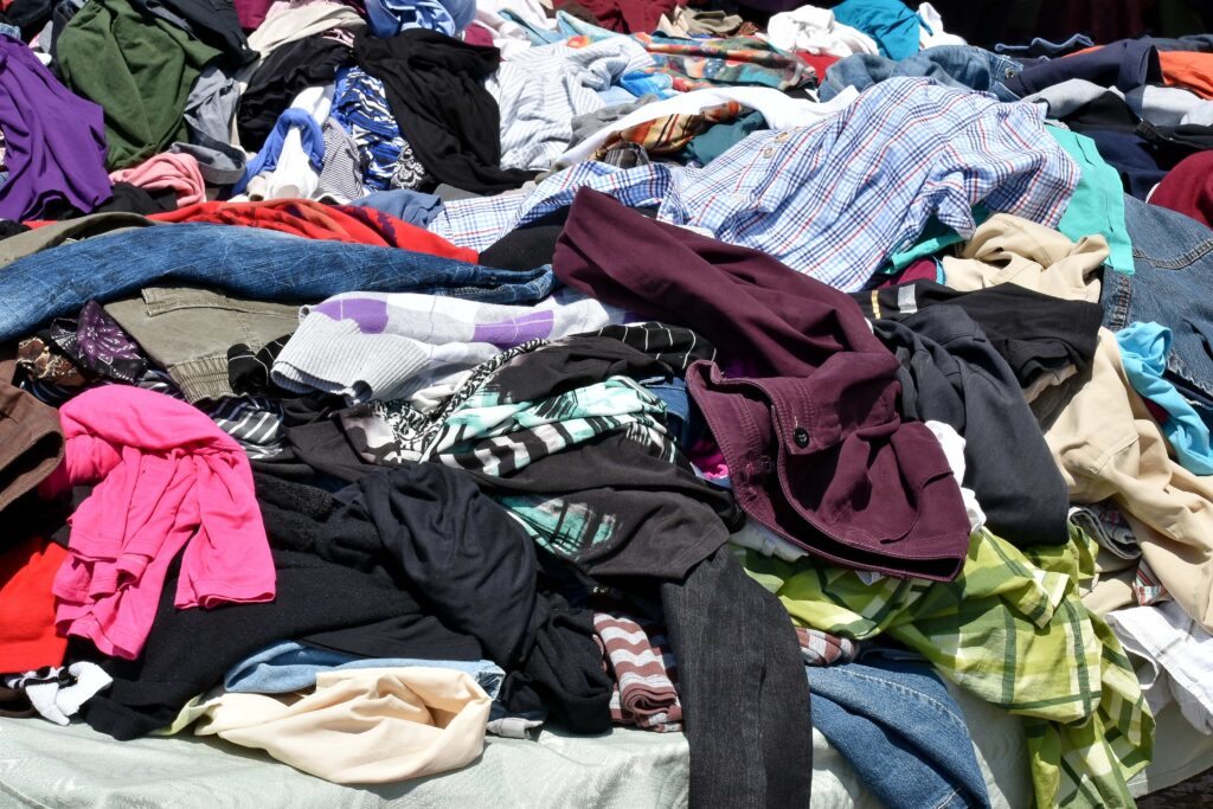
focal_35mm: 82
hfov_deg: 24.6
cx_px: 606
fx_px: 2780
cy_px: 404
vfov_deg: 16.6
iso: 160
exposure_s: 1/100
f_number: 20
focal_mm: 55
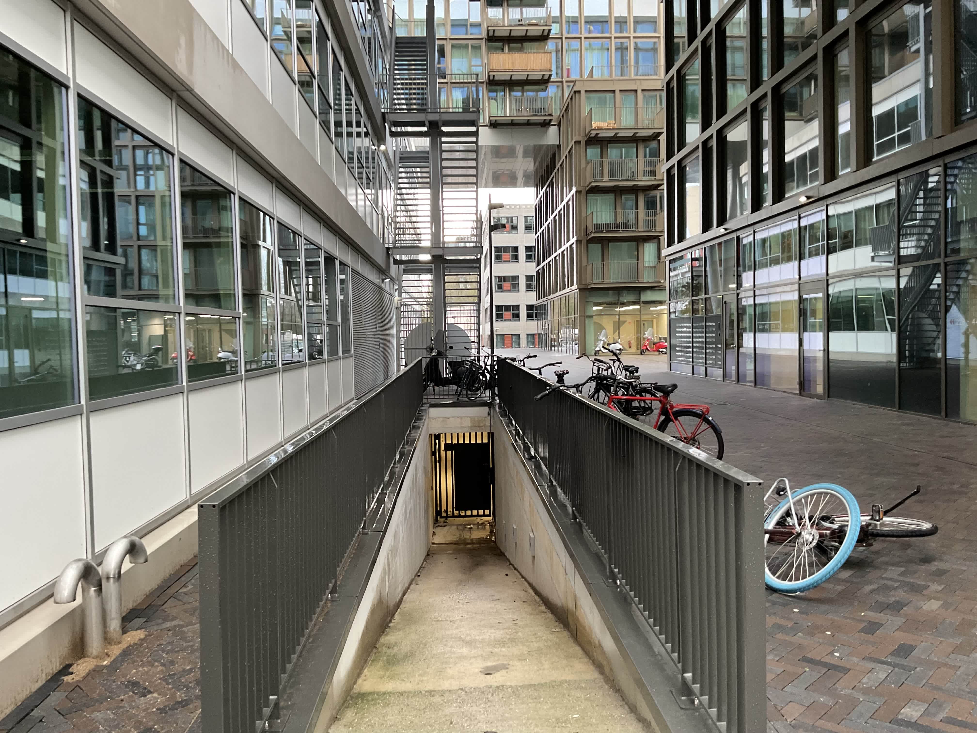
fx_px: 818
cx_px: 488
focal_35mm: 29
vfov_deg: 48.2
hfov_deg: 61.7
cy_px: 366
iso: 100
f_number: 1.8
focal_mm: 3
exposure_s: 1/60
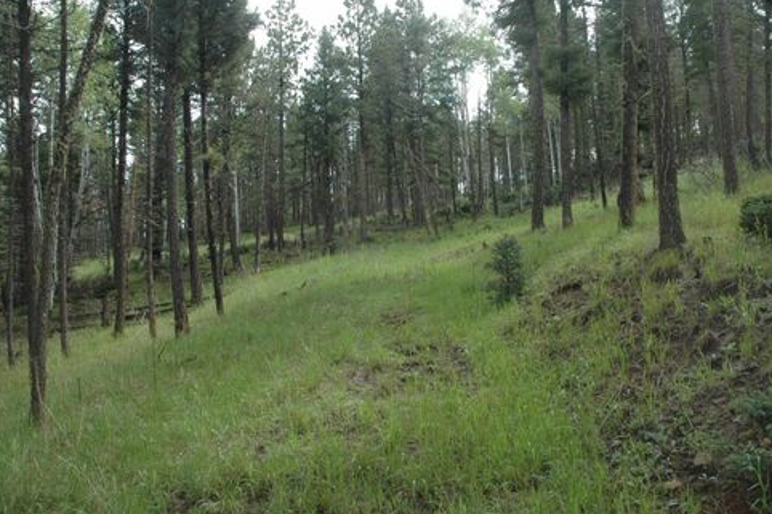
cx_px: 392
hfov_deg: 65.5
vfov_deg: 46.4
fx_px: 600
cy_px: 259
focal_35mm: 28
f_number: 8
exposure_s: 1/250
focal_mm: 18
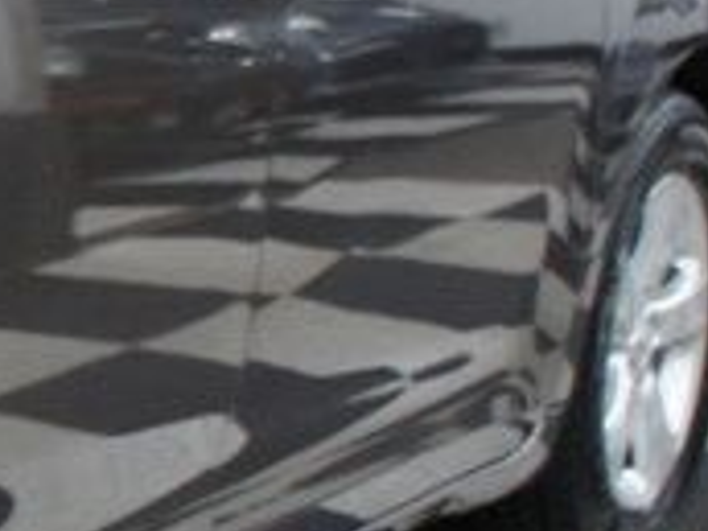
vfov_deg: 9.6
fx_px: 3150
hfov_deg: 10.7
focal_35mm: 154
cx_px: -1078
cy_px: 315
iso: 400
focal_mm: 18
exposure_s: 1/30
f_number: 3.5
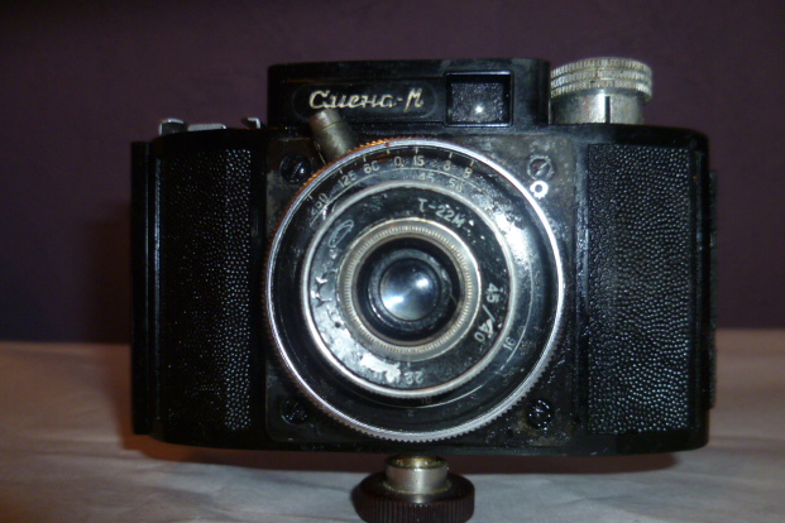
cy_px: 299
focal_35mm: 30
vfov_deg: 43.5
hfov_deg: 61.9
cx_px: 399
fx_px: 654
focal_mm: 5
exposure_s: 1/30
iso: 160
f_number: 2.8
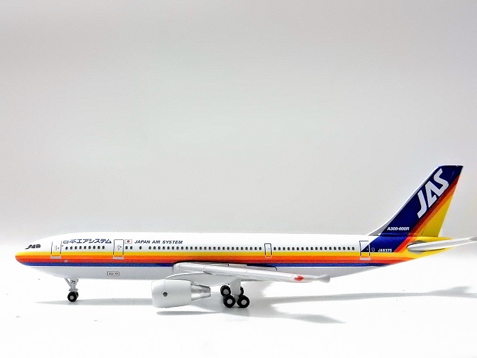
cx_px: 238
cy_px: 179
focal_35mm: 60
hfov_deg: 32.2
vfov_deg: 24.4
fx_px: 827
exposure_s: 1/60
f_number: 4.5
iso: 3200
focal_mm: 10.7
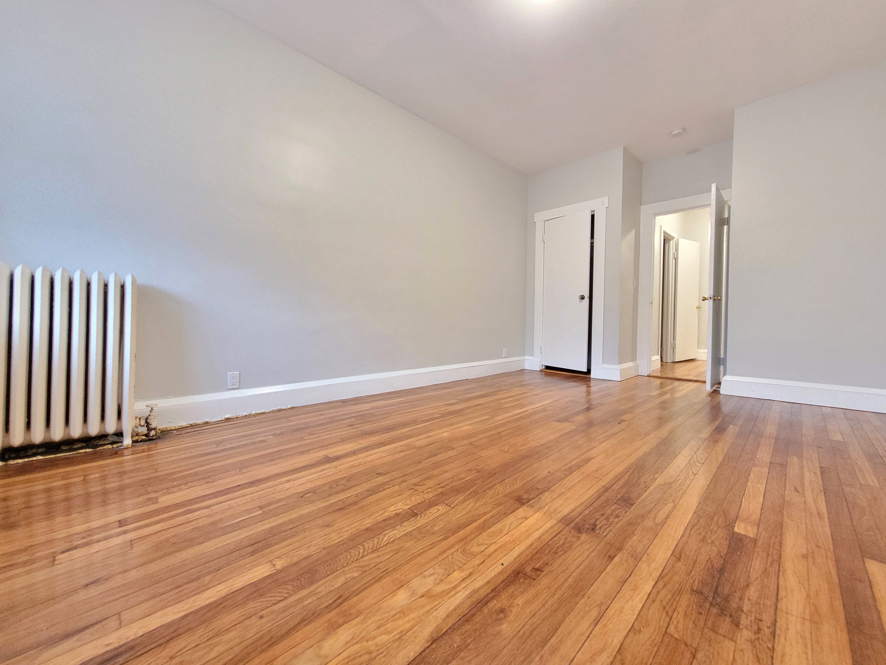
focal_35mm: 13
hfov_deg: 106.2
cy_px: 332
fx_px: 333
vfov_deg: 89.9
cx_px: 443
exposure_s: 1/24
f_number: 2.2
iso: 640
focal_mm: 1.74
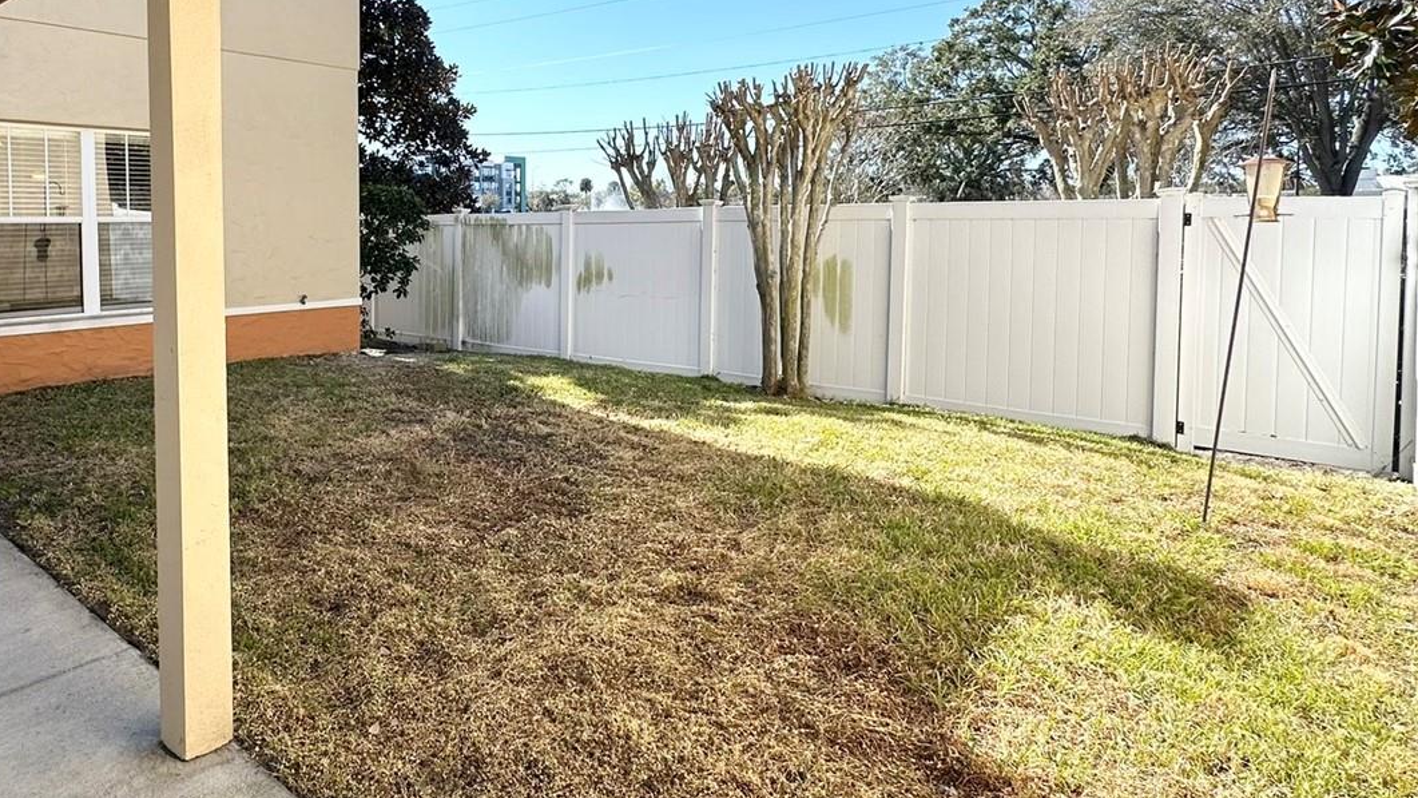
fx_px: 865
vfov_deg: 48.6
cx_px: 478
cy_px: 259
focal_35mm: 23
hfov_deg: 76.3
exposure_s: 1/1103
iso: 40
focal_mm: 2.22
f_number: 2.2
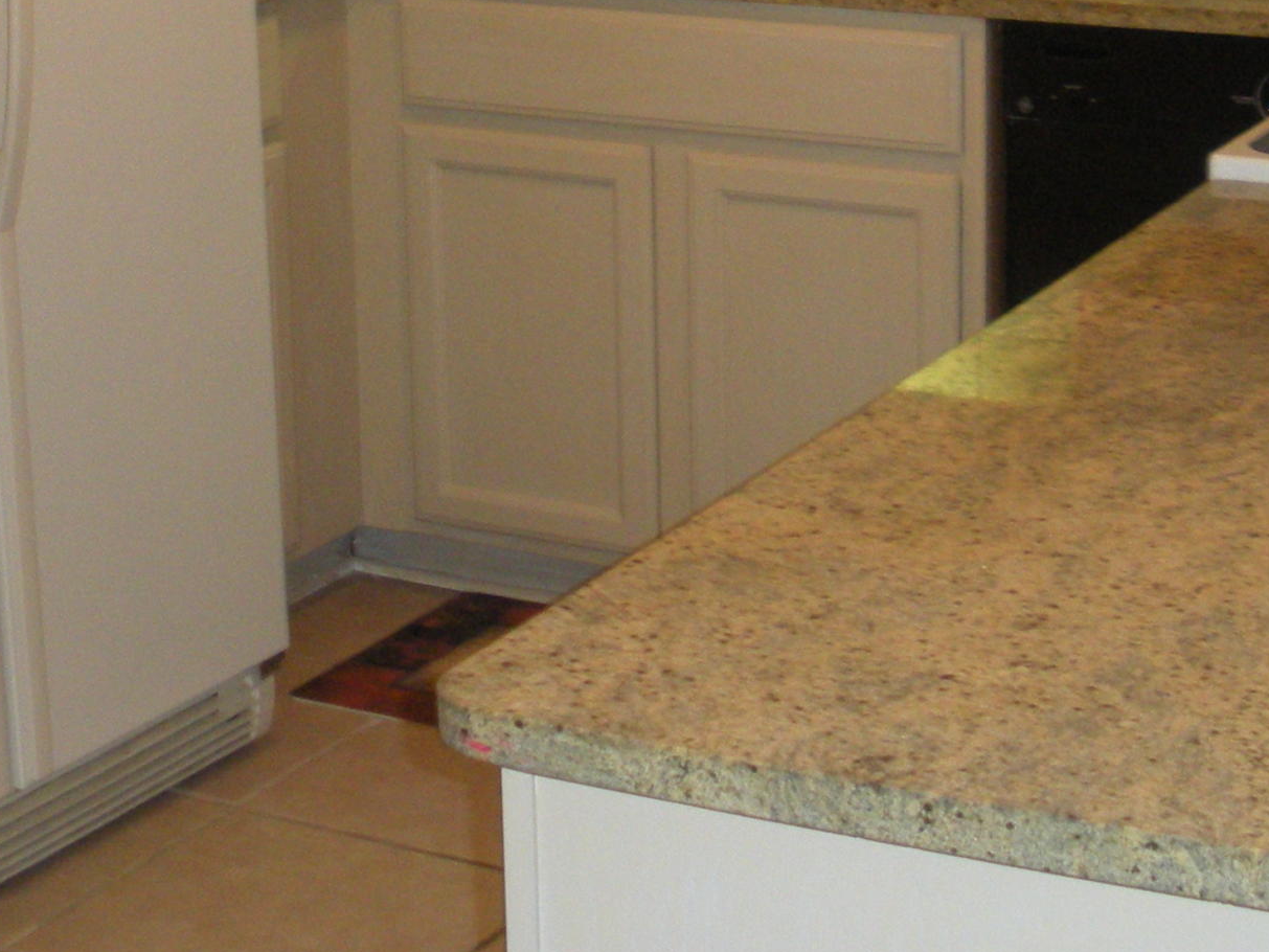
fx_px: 3263
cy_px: -151
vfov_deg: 16.0
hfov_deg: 22.0
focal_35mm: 89
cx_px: 550
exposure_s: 1/30
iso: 241
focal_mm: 6.3
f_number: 3.5
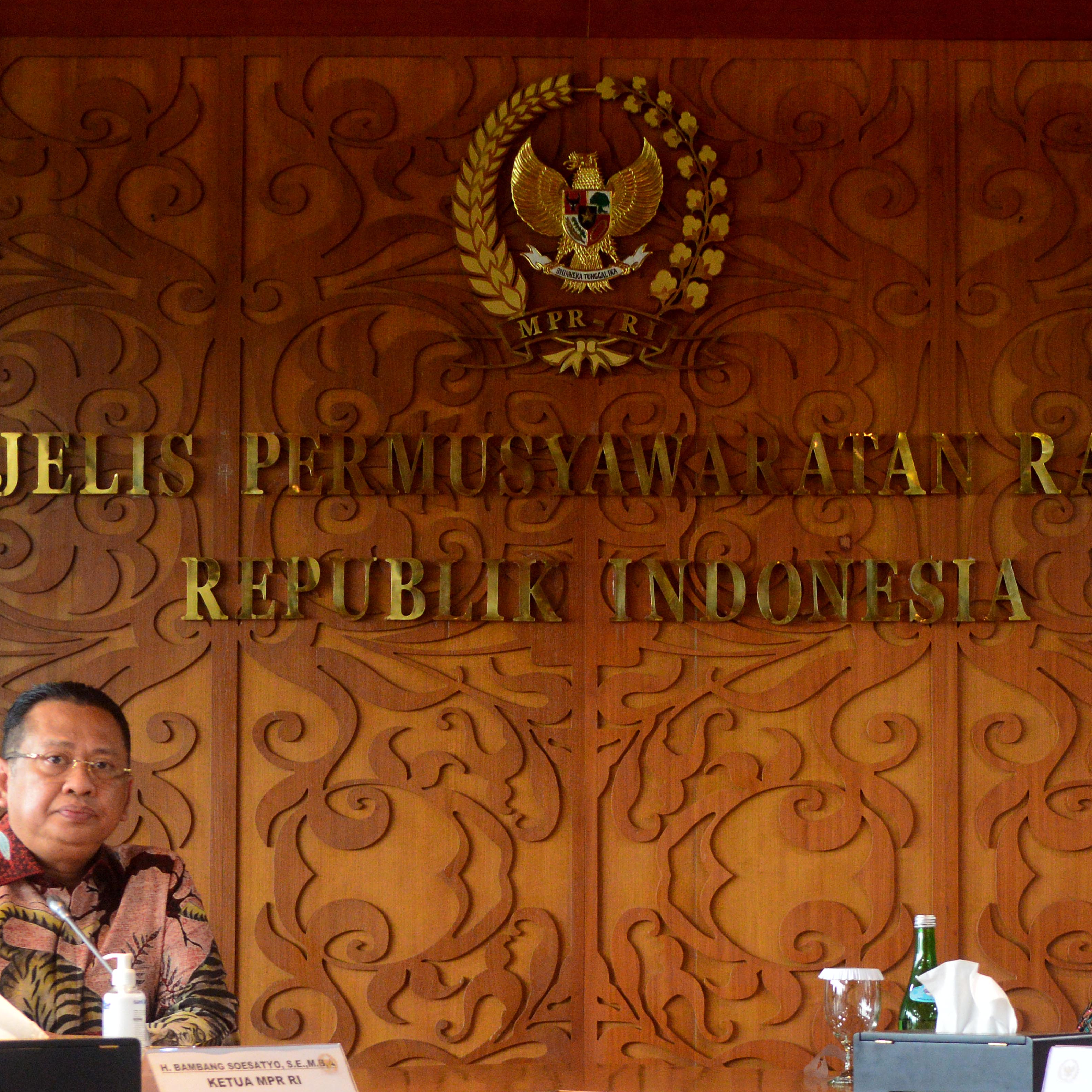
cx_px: 616
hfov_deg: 28.1
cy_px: 605
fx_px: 2177
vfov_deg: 28.1
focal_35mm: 61
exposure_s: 1/80
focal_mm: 38
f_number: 3.5
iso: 3200
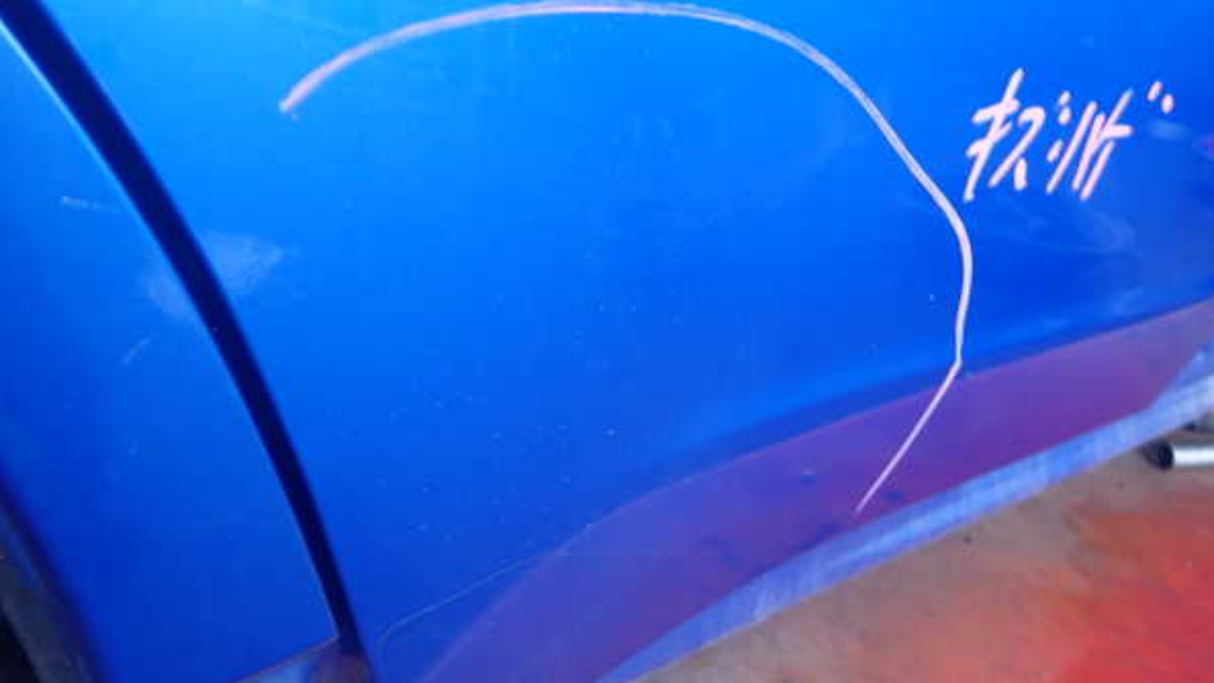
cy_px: 313
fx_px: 1062
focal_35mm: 33
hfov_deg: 59.5
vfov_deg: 35.6
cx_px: 611
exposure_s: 1/80
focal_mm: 5.4
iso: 200
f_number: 2.3
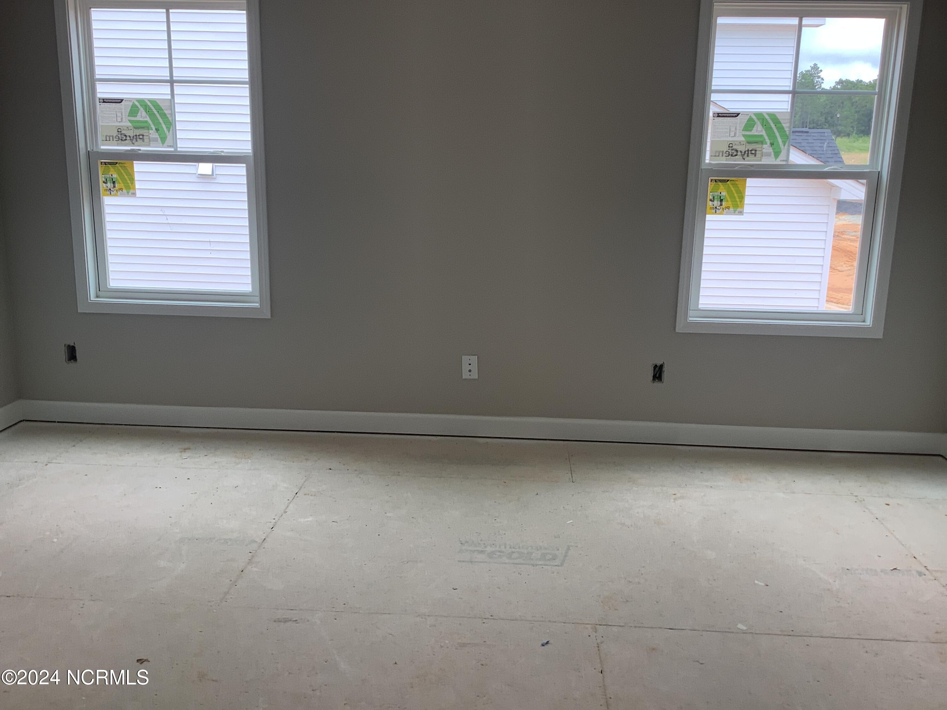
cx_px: 474
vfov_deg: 45.4
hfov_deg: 58.4
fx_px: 848
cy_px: 355
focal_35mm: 31
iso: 40
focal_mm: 3.3
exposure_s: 1/100
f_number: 2.4
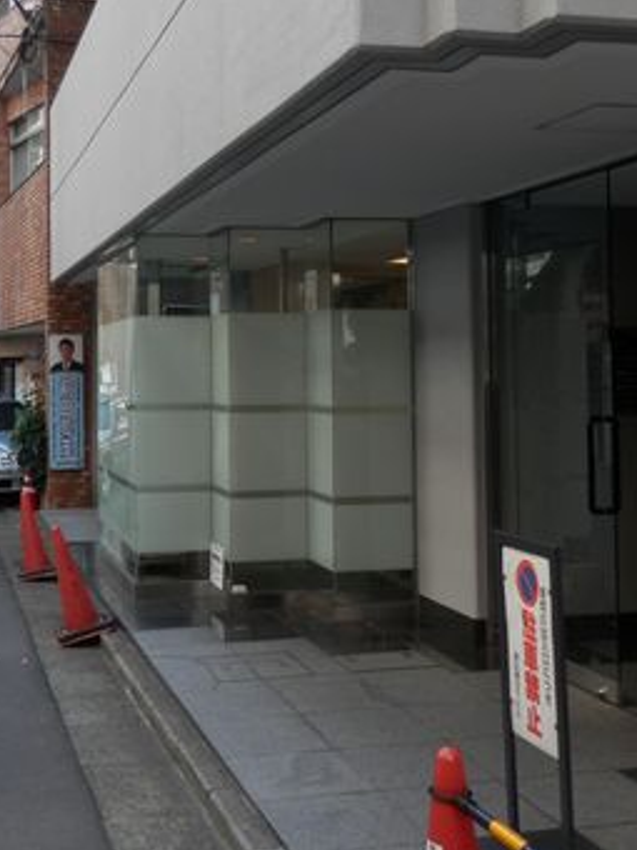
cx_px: 180
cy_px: 310
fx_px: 1153
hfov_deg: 30.5
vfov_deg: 40.1
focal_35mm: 47
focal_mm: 4.5
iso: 80
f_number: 3
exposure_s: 1/125
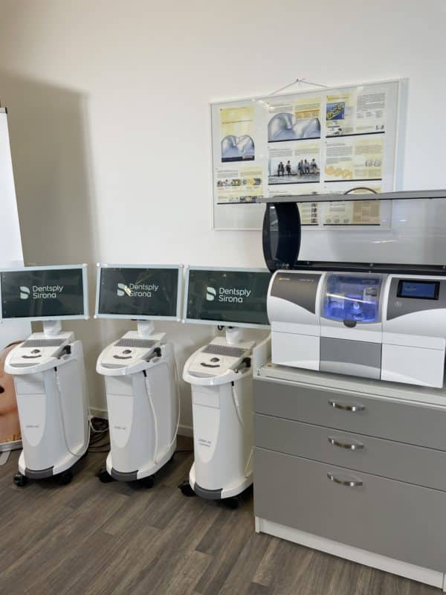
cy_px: 298
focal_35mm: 26
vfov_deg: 67.3
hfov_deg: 53.1
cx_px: 223
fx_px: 447
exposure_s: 1/100
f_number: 1.6
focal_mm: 4.2
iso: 40
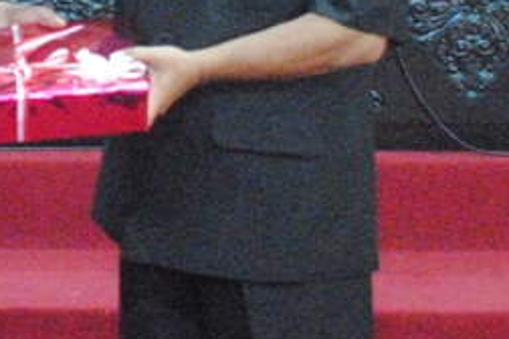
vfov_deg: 8.3
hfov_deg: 12.4
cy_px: -22
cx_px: -13
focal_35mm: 164
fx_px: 2319
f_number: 3.8
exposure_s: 1/13
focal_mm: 24
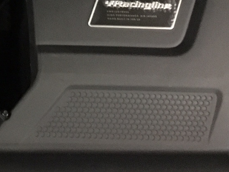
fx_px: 695
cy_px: -18
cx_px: -82
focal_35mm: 105
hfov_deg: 17.4
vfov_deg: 13.8
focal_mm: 4.15
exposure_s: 1/17
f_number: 2.2
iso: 800
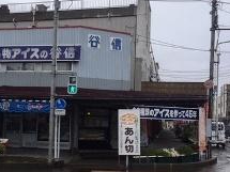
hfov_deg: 35.1
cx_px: 73
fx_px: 359
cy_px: 101
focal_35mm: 54
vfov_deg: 27.0
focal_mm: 4.15
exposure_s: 1/999
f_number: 2.2
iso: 25
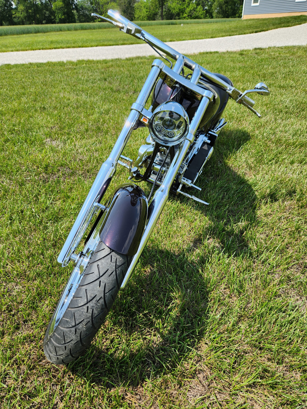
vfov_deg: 73.9
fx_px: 272
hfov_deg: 58.9
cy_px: 204
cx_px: 154
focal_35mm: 23
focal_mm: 5.4
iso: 20
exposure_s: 1/1044
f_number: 1.8
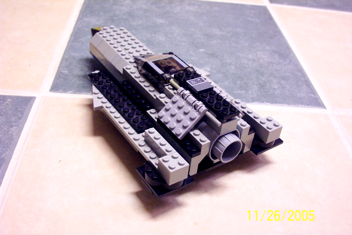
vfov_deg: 37.9
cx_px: 176
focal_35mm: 35
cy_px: 118
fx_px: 342
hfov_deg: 54.4
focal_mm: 7.5
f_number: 2.8
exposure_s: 1/8
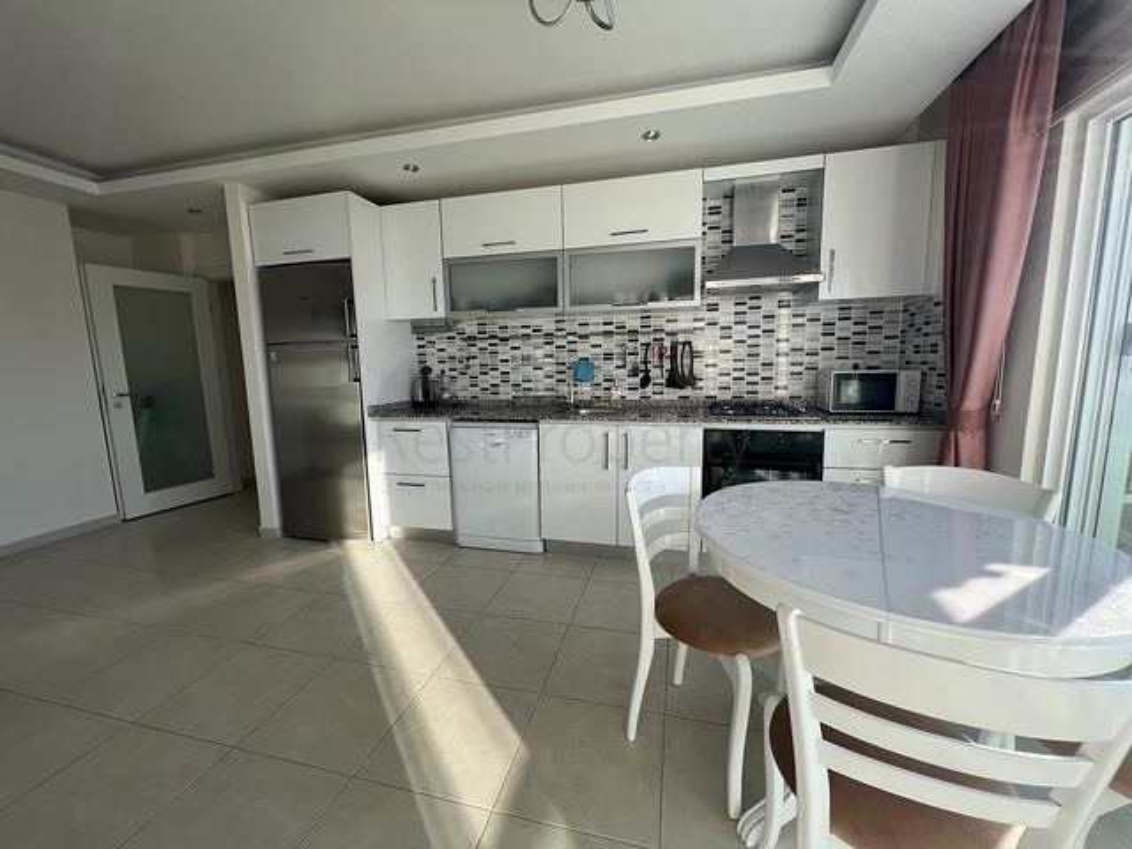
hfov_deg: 106.2
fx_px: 425
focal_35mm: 13
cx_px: 566
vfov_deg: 89.9
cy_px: 424
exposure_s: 1/218
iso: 32
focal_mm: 1.57
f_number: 1.8
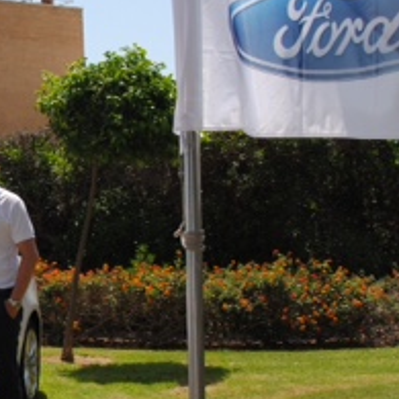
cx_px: -27
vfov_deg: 18.9
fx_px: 1200
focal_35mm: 92
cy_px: 233
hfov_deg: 18.3
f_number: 8
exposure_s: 1/250
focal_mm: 22
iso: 100
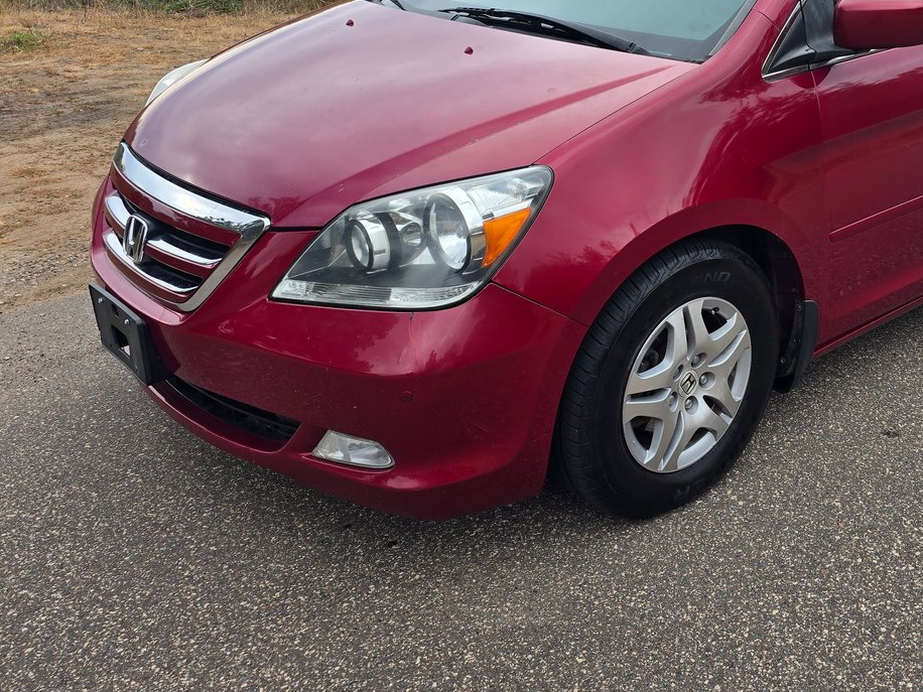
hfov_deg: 46.7
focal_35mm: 38
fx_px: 1013
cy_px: 190
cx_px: 720
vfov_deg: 37.0
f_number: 1.7
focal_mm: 6.3
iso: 20
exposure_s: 1/180
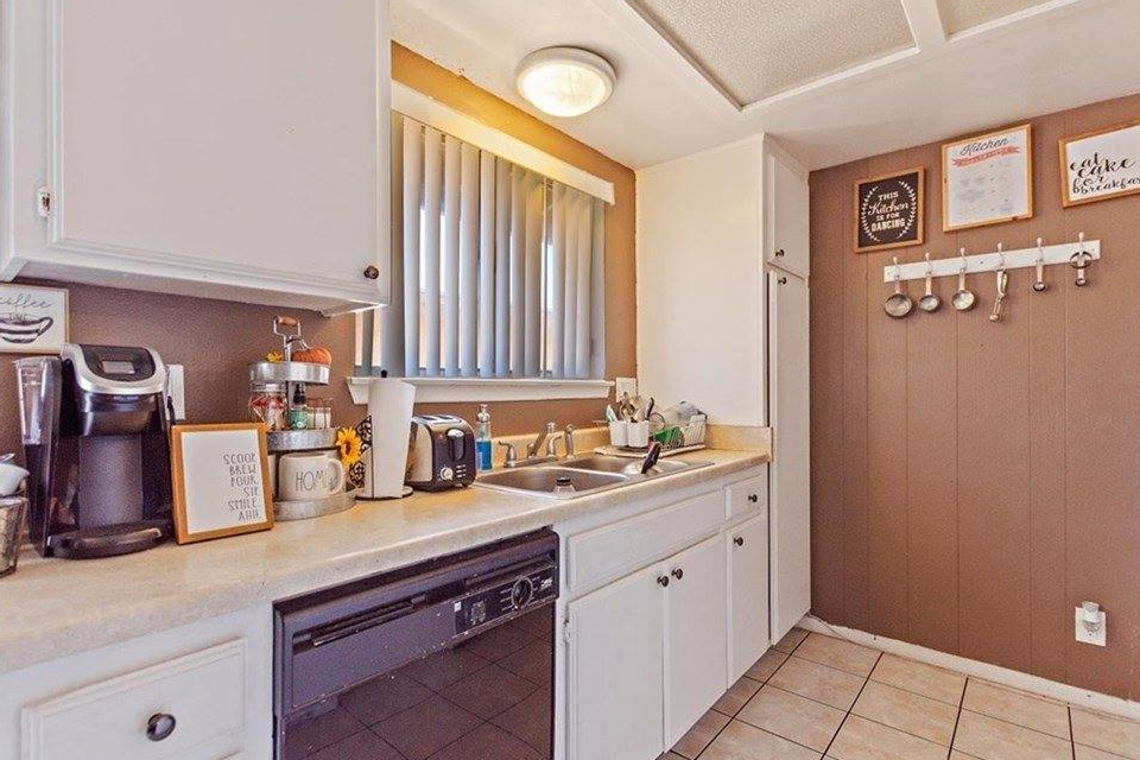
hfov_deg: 96.7
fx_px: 507
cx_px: 562
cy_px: 388
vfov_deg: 73.7
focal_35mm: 16
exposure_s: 1/50
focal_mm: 10
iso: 125
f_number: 4.5
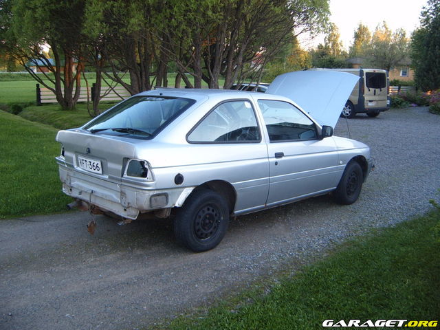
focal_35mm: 37
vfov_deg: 38.7
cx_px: 220
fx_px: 470
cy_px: 165
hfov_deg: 50.1
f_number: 2.9
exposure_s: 1/30
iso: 63
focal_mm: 6.2
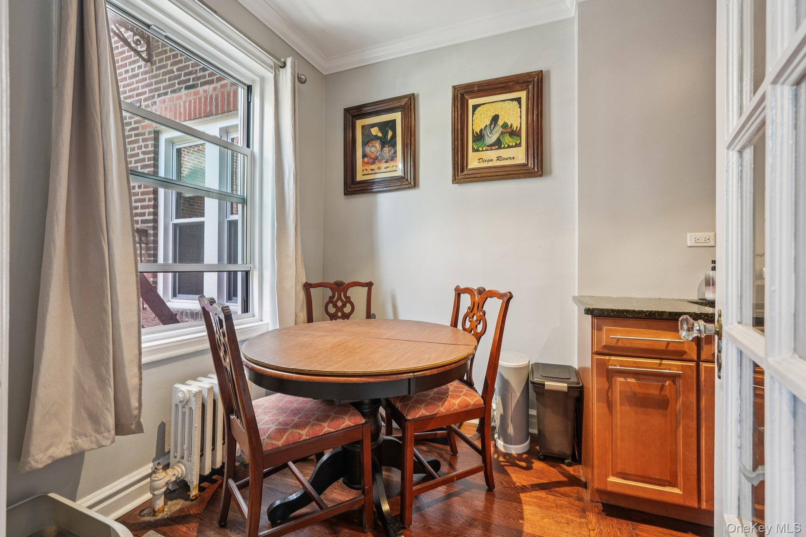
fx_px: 369
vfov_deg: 72.0
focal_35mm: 16
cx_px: 403
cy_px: 268
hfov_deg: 95.0
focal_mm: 16.5
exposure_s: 1/4
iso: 400
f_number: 9
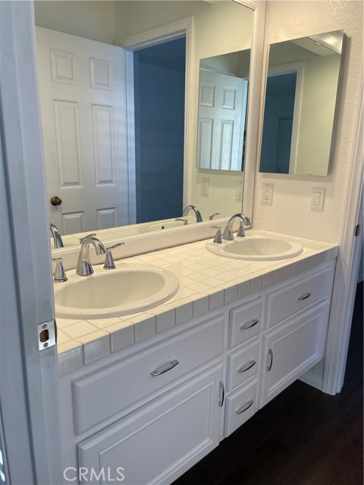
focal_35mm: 26
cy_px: 242
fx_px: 365
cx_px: 182
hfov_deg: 53.1
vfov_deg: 67.3
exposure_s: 1/120
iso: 40
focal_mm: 4.2
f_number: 1.6
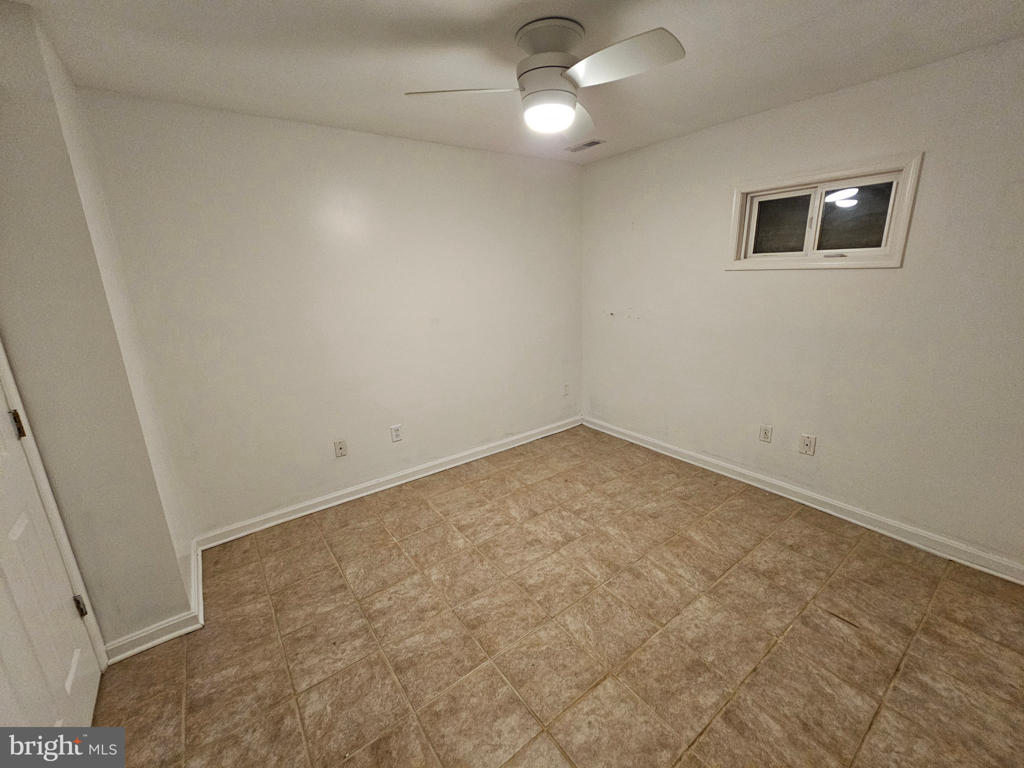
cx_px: 512
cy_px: 384
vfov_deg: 89.9
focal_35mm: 13
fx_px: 385
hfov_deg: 106.2
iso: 400
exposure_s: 1/60
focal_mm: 2.2
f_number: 2.2
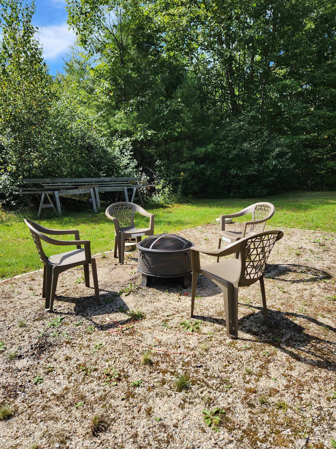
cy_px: 224
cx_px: 168
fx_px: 298
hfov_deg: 58.9
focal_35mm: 23
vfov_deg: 73.9
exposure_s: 1/705
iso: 20
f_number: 1.8
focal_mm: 5.4
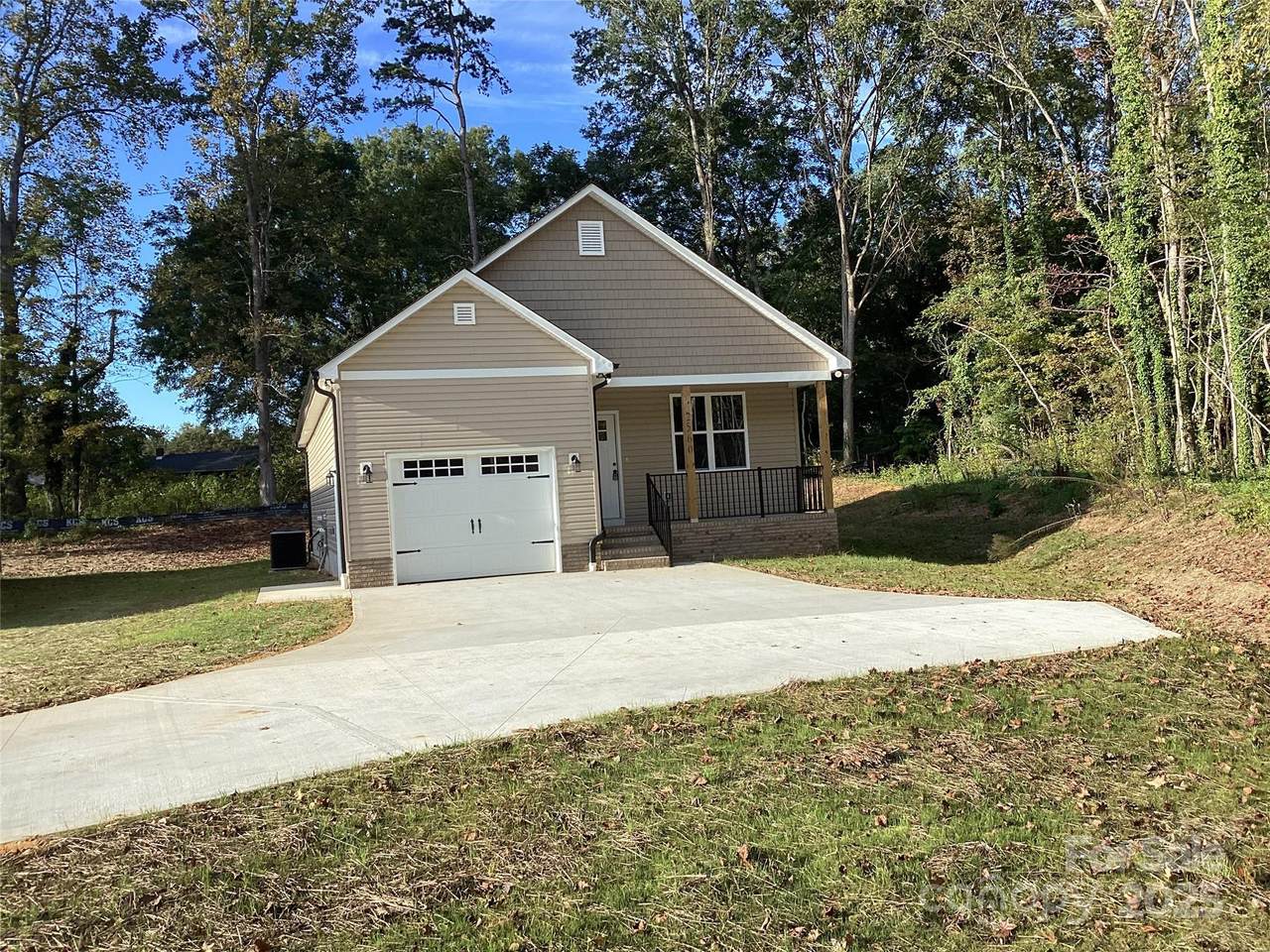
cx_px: 635
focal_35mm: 31
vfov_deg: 45.4
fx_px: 1137
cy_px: 476
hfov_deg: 58.4
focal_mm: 3.3
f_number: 2.4
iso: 25
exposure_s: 1/668
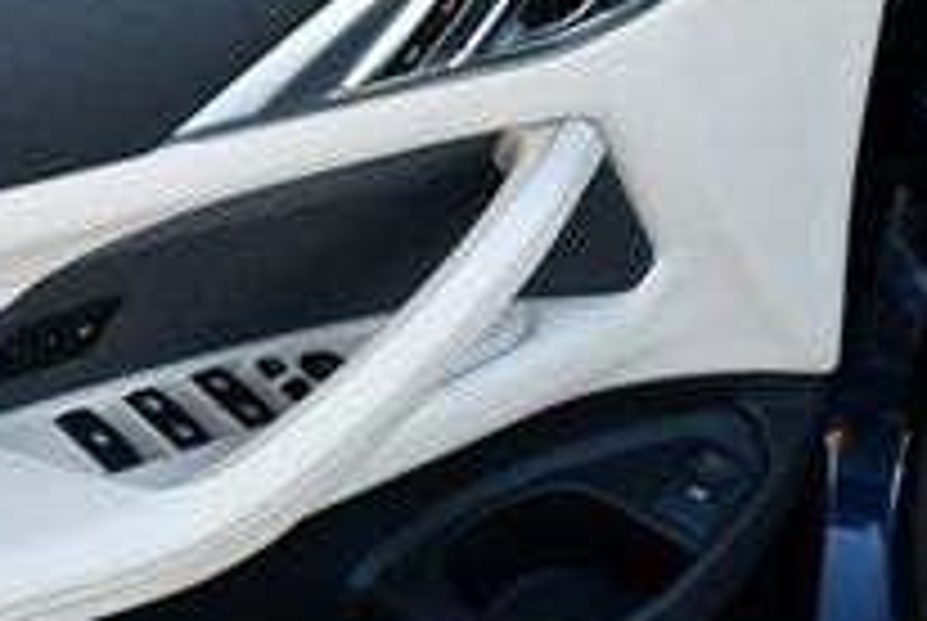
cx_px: -418
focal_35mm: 112
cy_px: 500
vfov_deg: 12.2
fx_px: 2888
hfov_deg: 16.7
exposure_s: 1/250
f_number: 4.5
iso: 400
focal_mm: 18
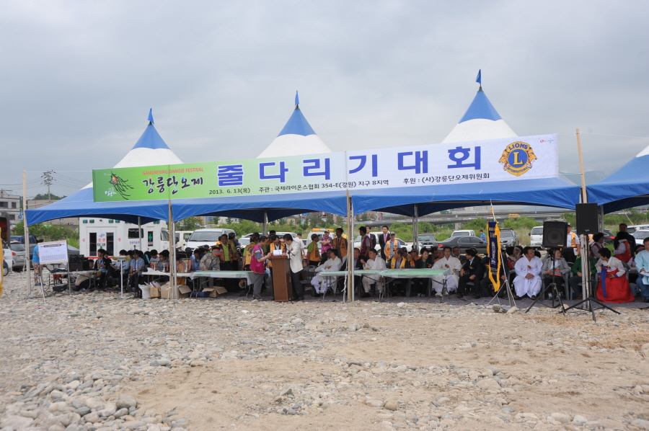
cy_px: 216
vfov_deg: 33.3
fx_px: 720
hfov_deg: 48.5
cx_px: 324
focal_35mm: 40
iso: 200
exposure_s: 1/250
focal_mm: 40
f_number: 10
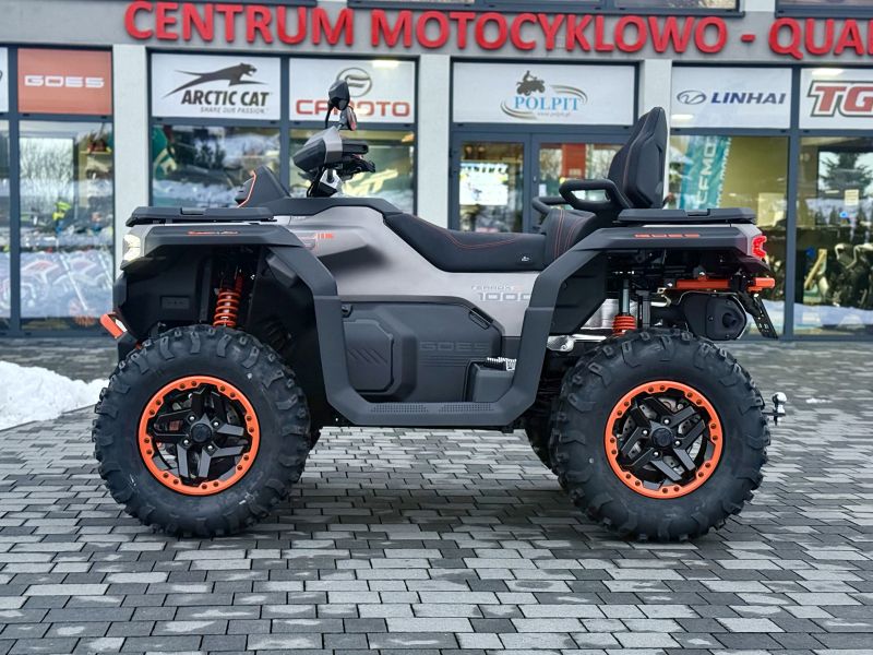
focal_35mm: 48
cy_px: 328
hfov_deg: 39.7
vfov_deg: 30.3
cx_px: 436
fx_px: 1211
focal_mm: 6.76
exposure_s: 1/30
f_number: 1.78
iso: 800
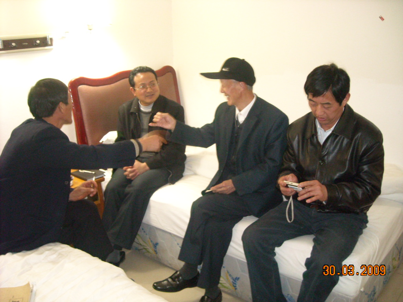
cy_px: 151
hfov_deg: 52.6
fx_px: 407
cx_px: 202
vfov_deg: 40.7
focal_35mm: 35
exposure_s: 1/8
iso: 496
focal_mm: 5.7
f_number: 2.8
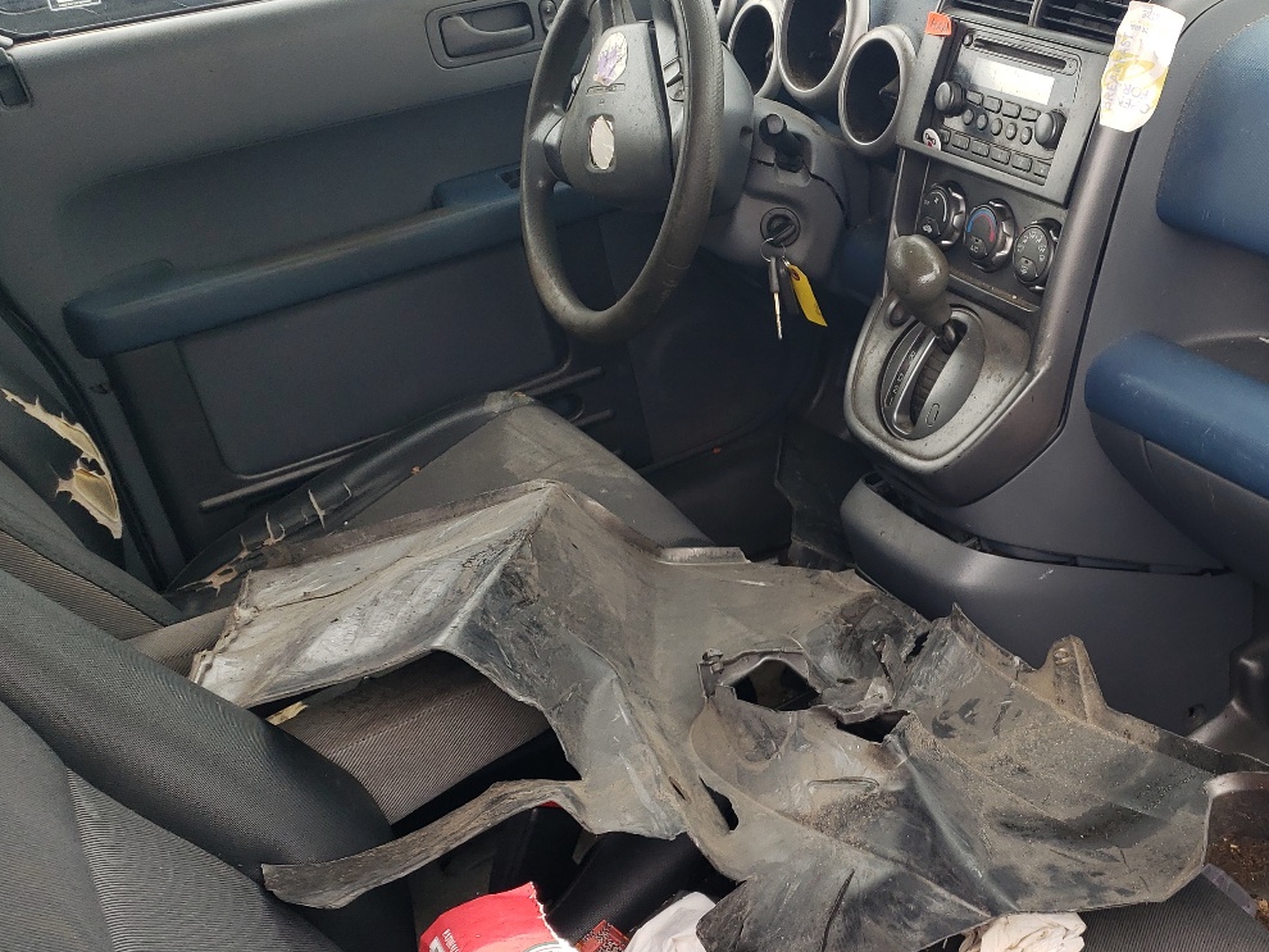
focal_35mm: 42
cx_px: 986
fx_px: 1540
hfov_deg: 43.0
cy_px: 542
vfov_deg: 34.3
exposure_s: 1/182
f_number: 1.5
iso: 50
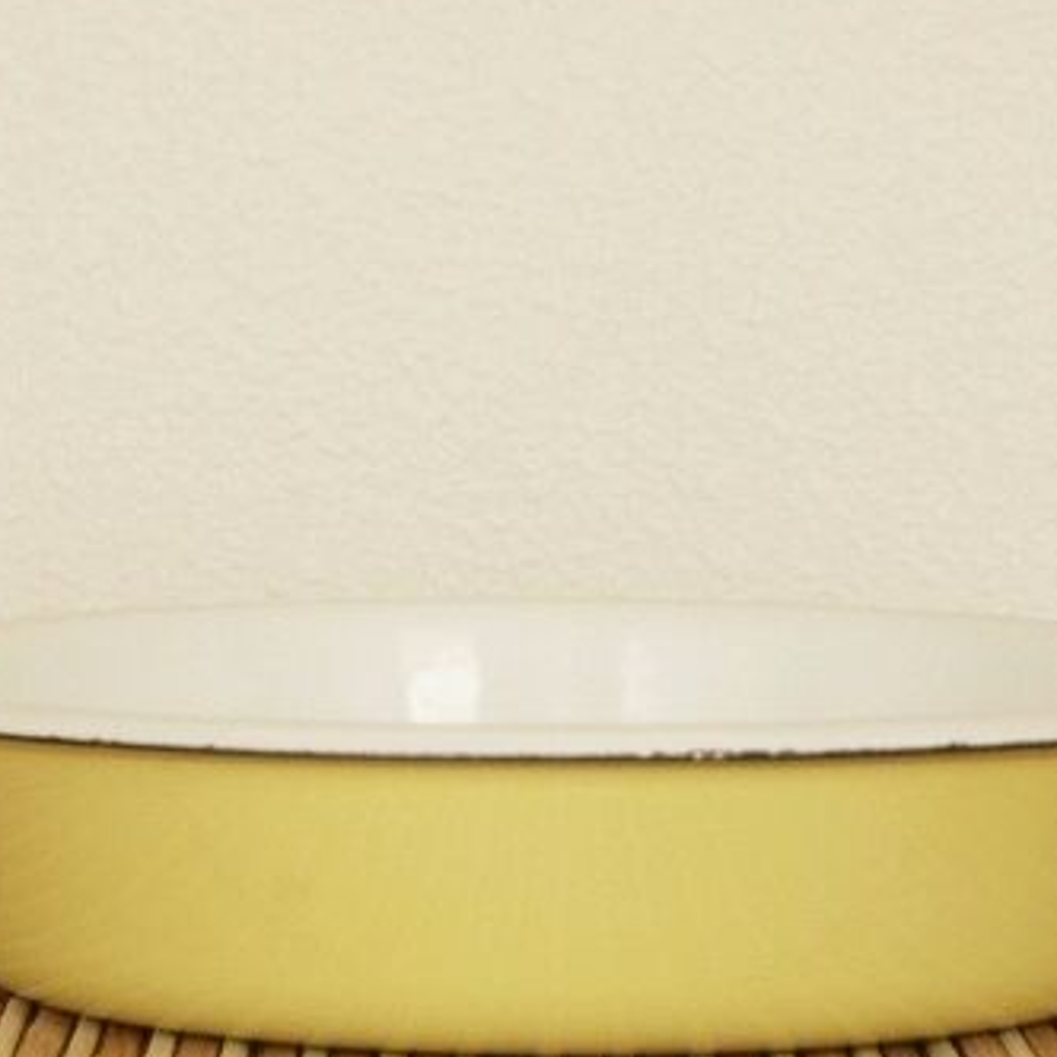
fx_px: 4940
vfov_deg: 12.2
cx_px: 417
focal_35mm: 143
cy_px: 570
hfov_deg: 12.2
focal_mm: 20.78
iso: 100
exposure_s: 1/100
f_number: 4
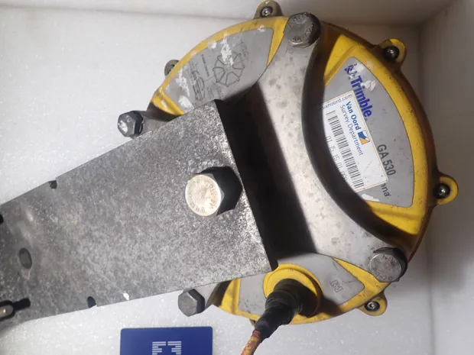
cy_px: 178
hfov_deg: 69.4
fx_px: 342
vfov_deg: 54.9
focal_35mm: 25
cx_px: 237
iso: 100
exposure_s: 1/125
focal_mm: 4.5
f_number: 2.8
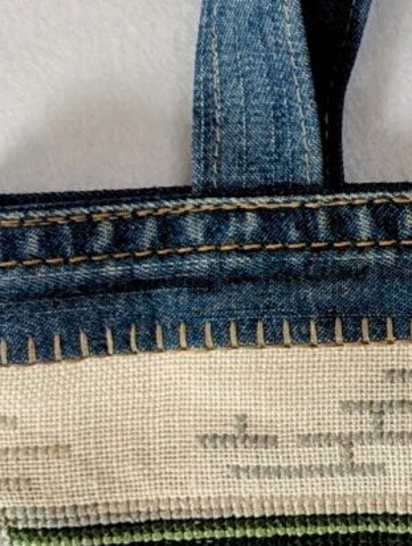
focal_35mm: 149
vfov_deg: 13.1
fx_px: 2355
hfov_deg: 9.7
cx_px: 623
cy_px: 473
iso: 28
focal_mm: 6.81
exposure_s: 1/151
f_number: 1.85
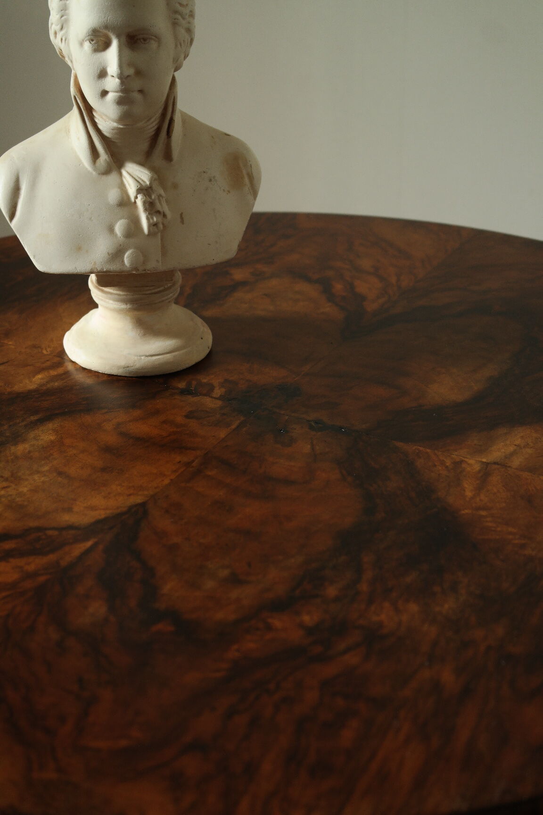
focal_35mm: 69
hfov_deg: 19.7
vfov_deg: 29.2
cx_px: 272
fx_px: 1561
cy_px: 408
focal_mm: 45
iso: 400
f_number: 5.6
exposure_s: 1/30
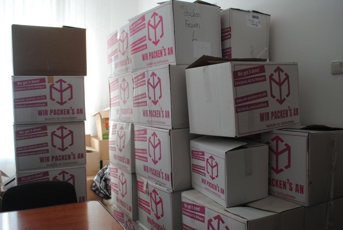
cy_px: 115
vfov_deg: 37.0
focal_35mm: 36
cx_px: 172
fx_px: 343
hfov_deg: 53.1
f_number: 4
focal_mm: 24
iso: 220
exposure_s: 1/30
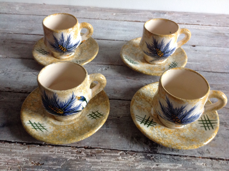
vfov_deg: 40.6
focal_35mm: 35
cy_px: 86
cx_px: 114
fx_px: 231
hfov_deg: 52.7
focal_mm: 4.28
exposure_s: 1/15
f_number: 2.4
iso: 200
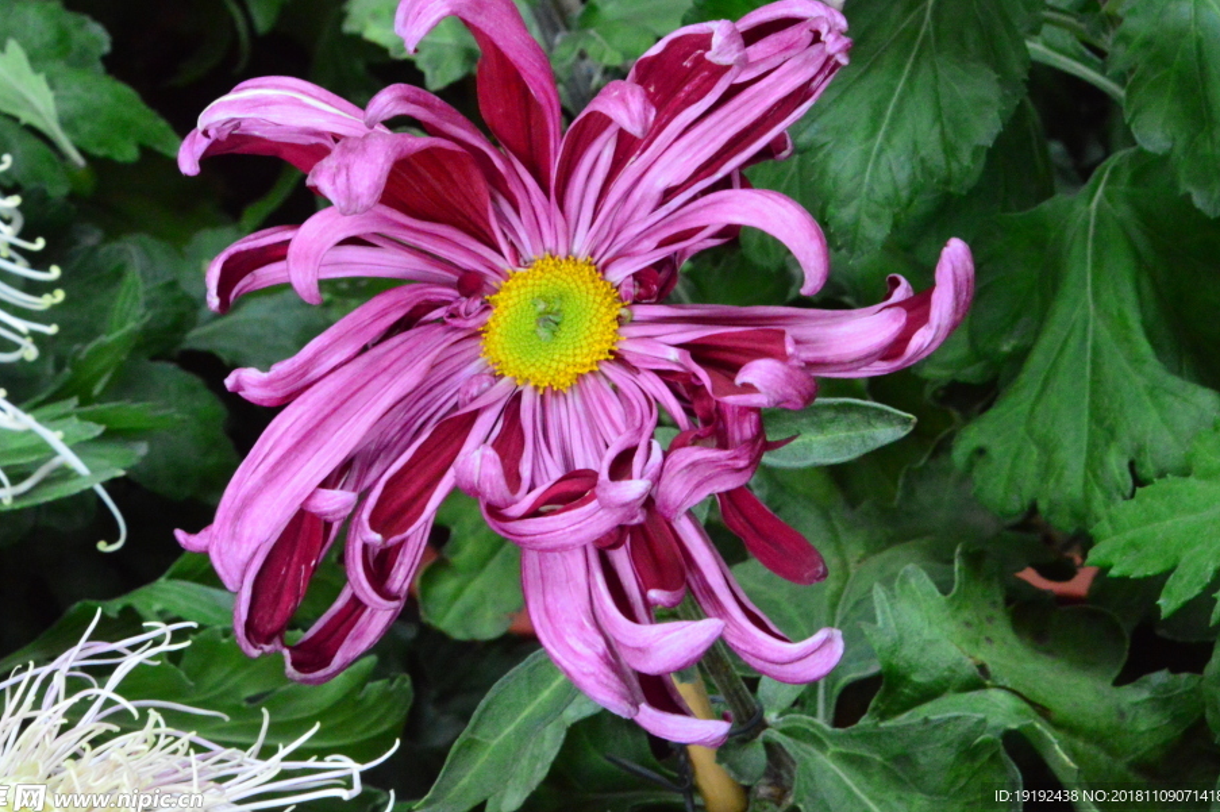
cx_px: 609
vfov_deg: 8.5
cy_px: 363
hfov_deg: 12.7
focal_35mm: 162
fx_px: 5472
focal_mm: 95
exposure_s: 1/60
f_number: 22
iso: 6400
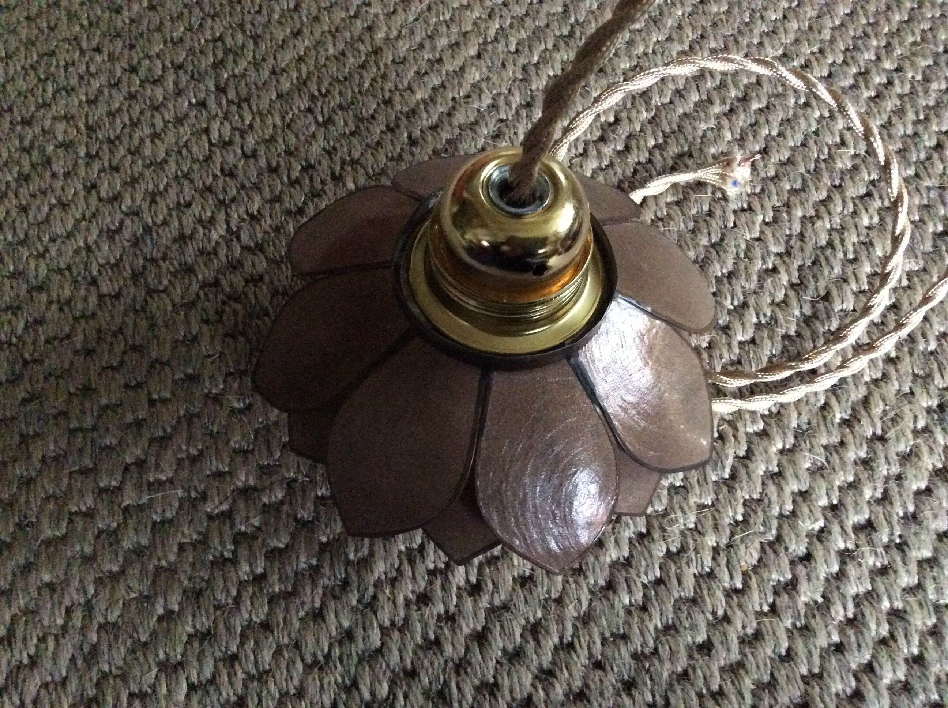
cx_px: 474
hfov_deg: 56.9
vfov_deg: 44.1
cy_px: 354
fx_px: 875
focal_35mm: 32
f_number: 2.4
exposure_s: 1/17
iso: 640
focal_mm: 3.3
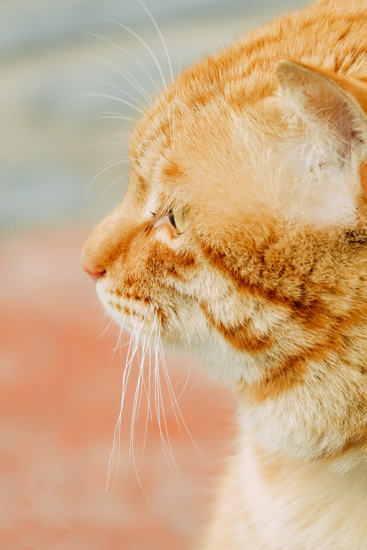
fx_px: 9037
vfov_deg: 3.5
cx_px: 184
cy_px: 275
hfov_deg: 2.3
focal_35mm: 591
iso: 1250
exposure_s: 1/1000
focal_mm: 216.73
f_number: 4
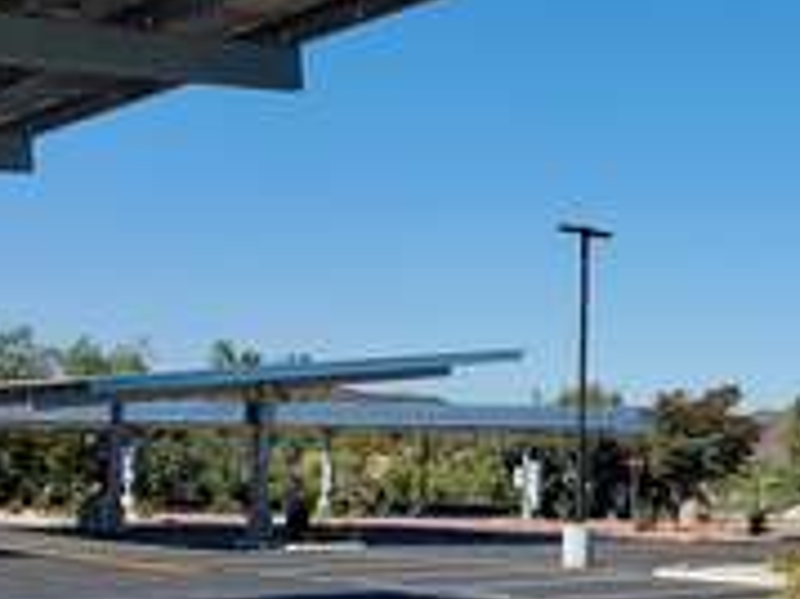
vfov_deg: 25.1
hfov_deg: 31.6
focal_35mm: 58
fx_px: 1340
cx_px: 724
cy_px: 402
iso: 50
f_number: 2.4
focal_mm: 4.3
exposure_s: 1/1783
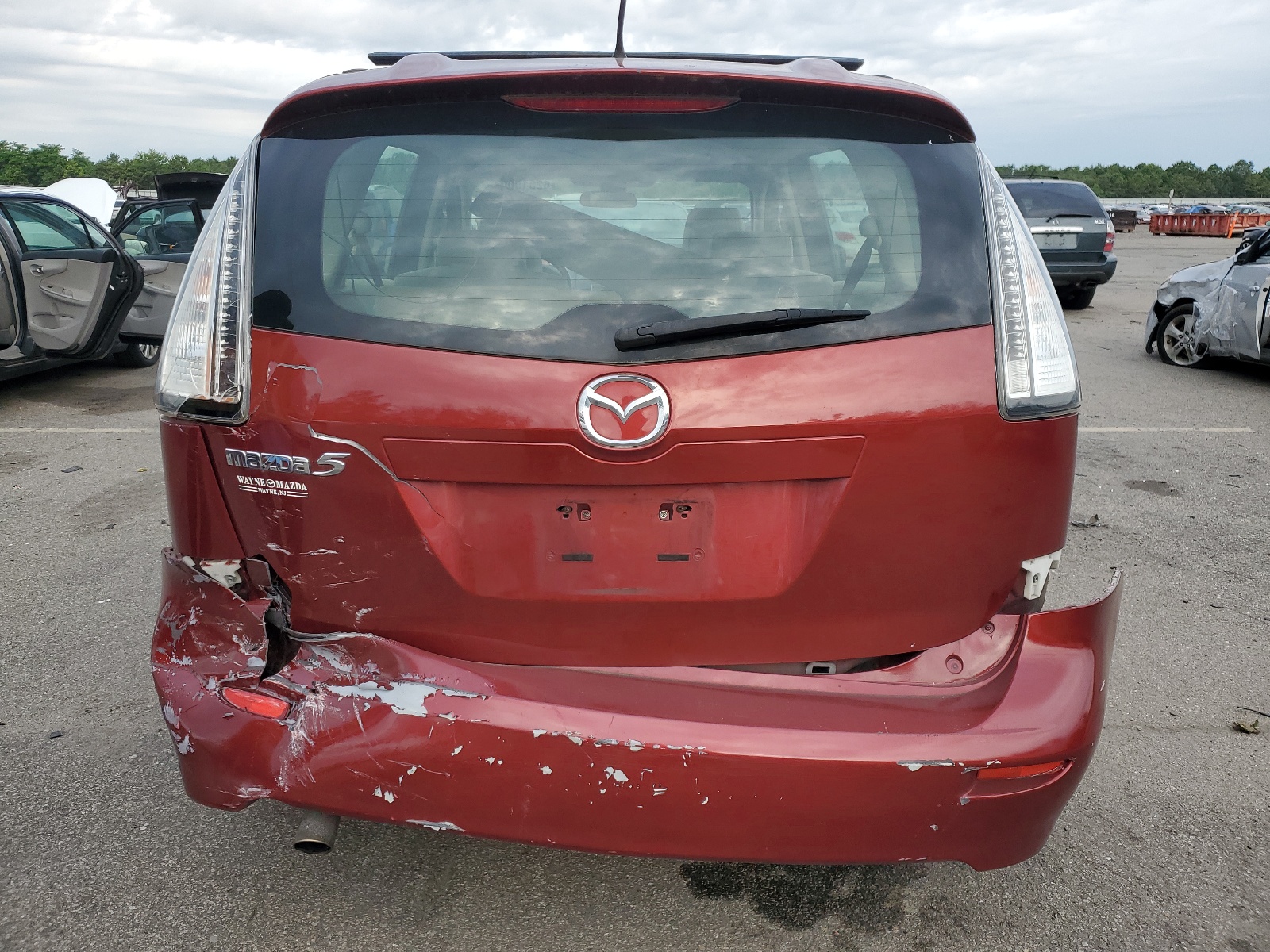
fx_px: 954
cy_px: 476
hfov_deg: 67.3
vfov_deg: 53.1
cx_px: 635
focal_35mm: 26
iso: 50
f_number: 1.5
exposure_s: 1/909
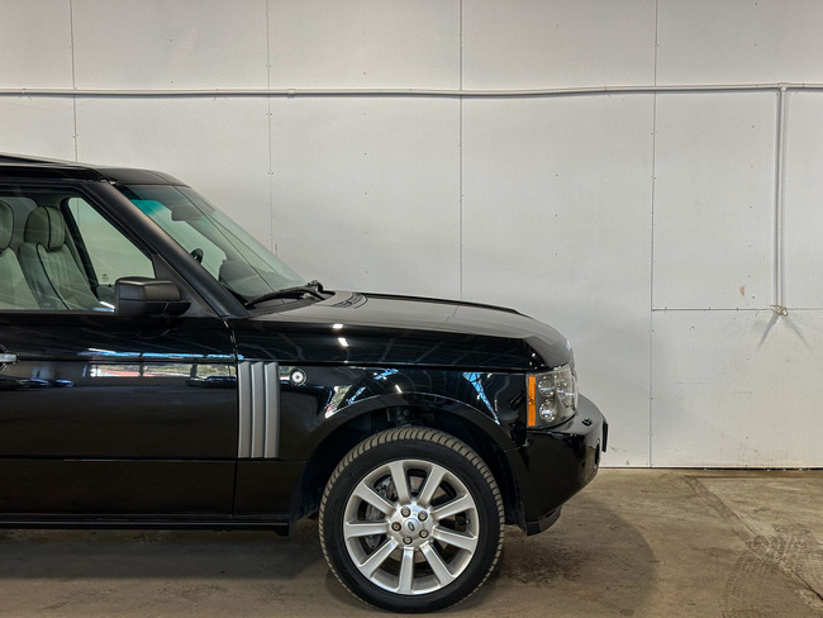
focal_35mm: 48
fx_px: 1142
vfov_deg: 30.3
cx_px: 412
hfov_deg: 39.6
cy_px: 309
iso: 100
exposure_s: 1/50
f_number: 1.78
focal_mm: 6.86
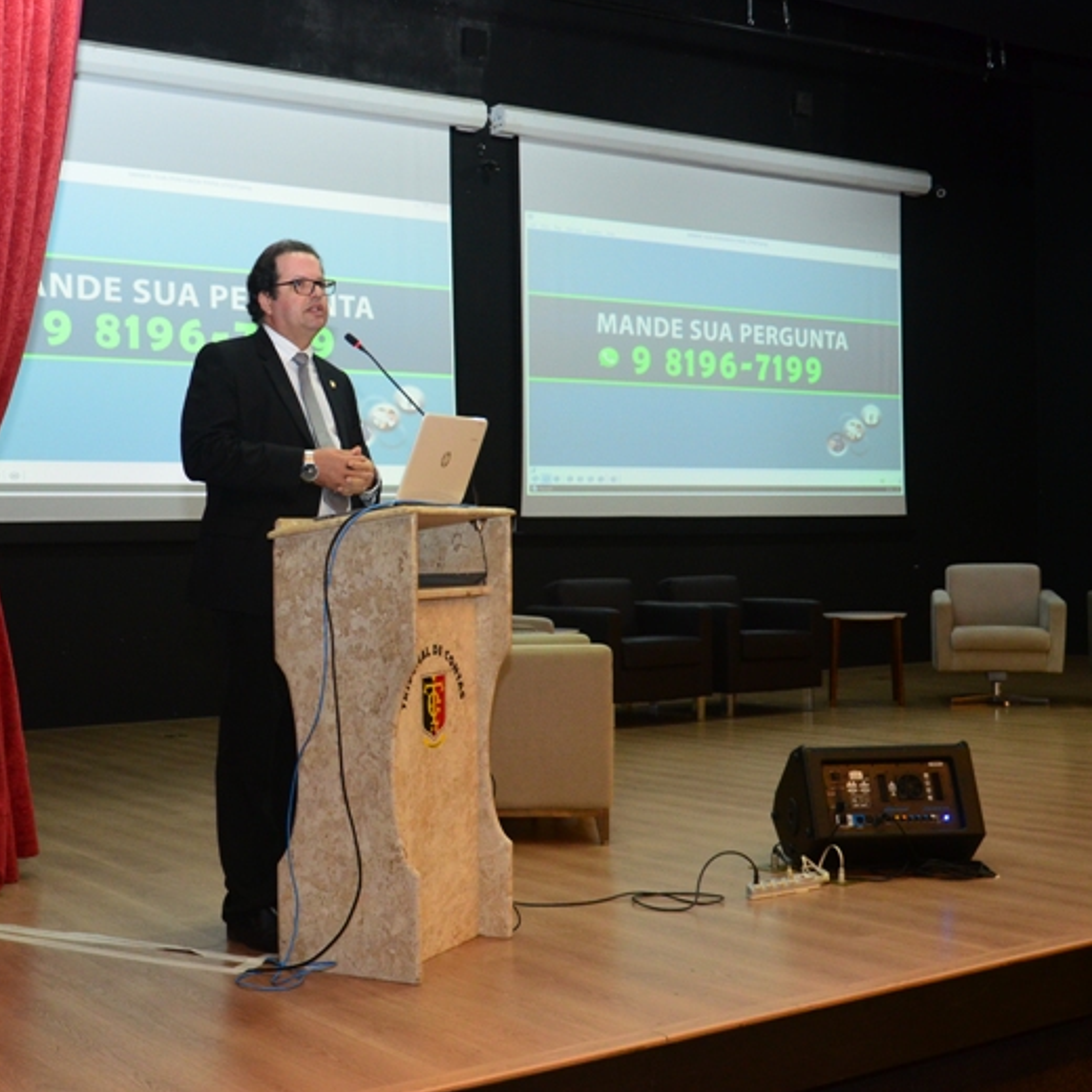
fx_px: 1677
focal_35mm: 47
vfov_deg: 36.1
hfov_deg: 35.4
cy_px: 552
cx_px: 294
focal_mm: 24
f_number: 3.8
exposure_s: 1/60
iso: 1600
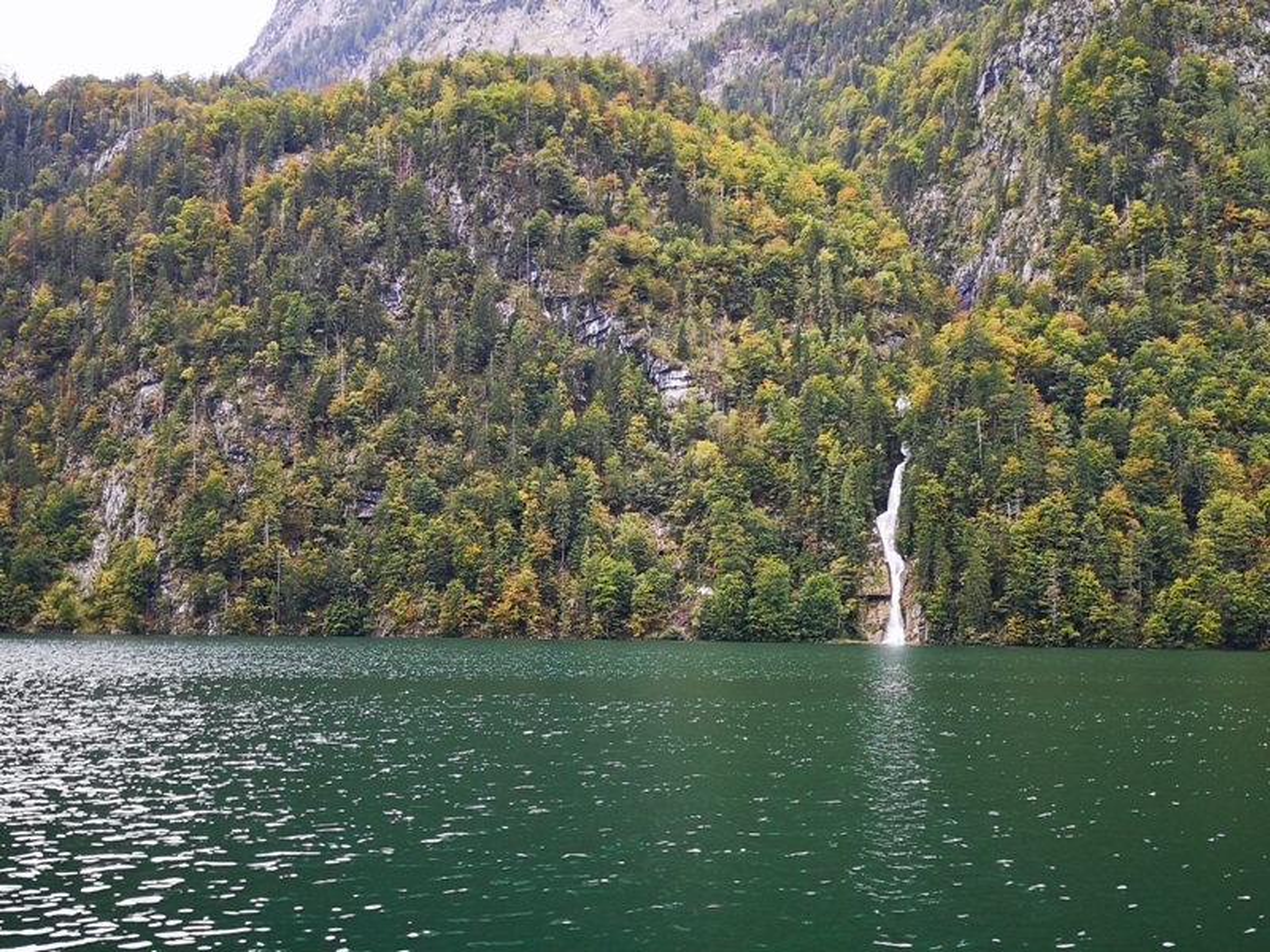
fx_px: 1578
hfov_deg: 43.9
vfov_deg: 33.6
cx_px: 635
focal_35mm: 43
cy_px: 476
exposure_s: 1/148
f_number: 1.8
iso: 50
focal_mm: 3.95
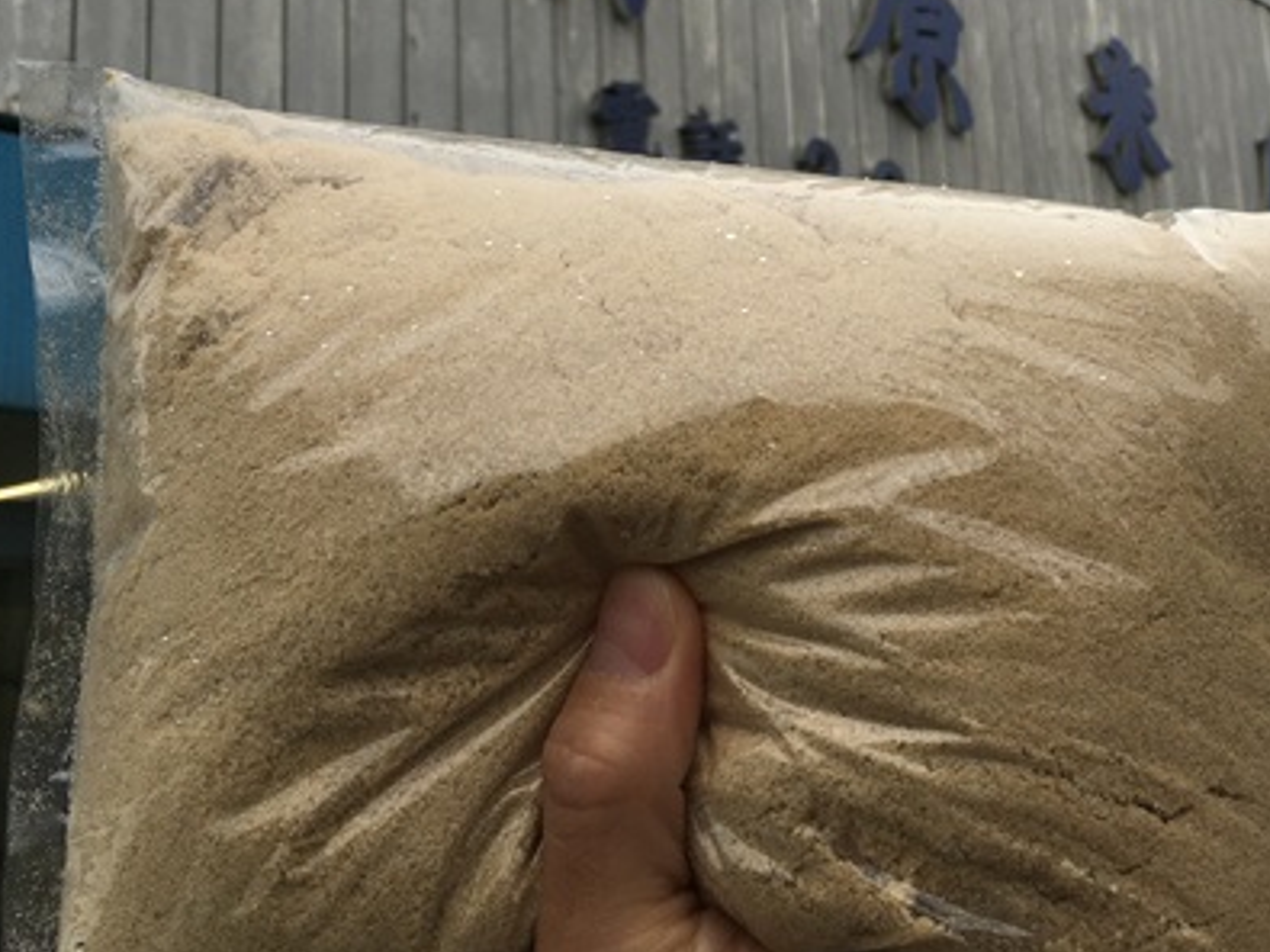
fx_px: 1724
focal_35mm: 47
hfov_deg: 39.8
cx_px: 878
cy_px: 264
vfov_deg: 30.5
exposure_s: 1/403
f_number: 2.2
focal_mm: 4.15
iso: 25
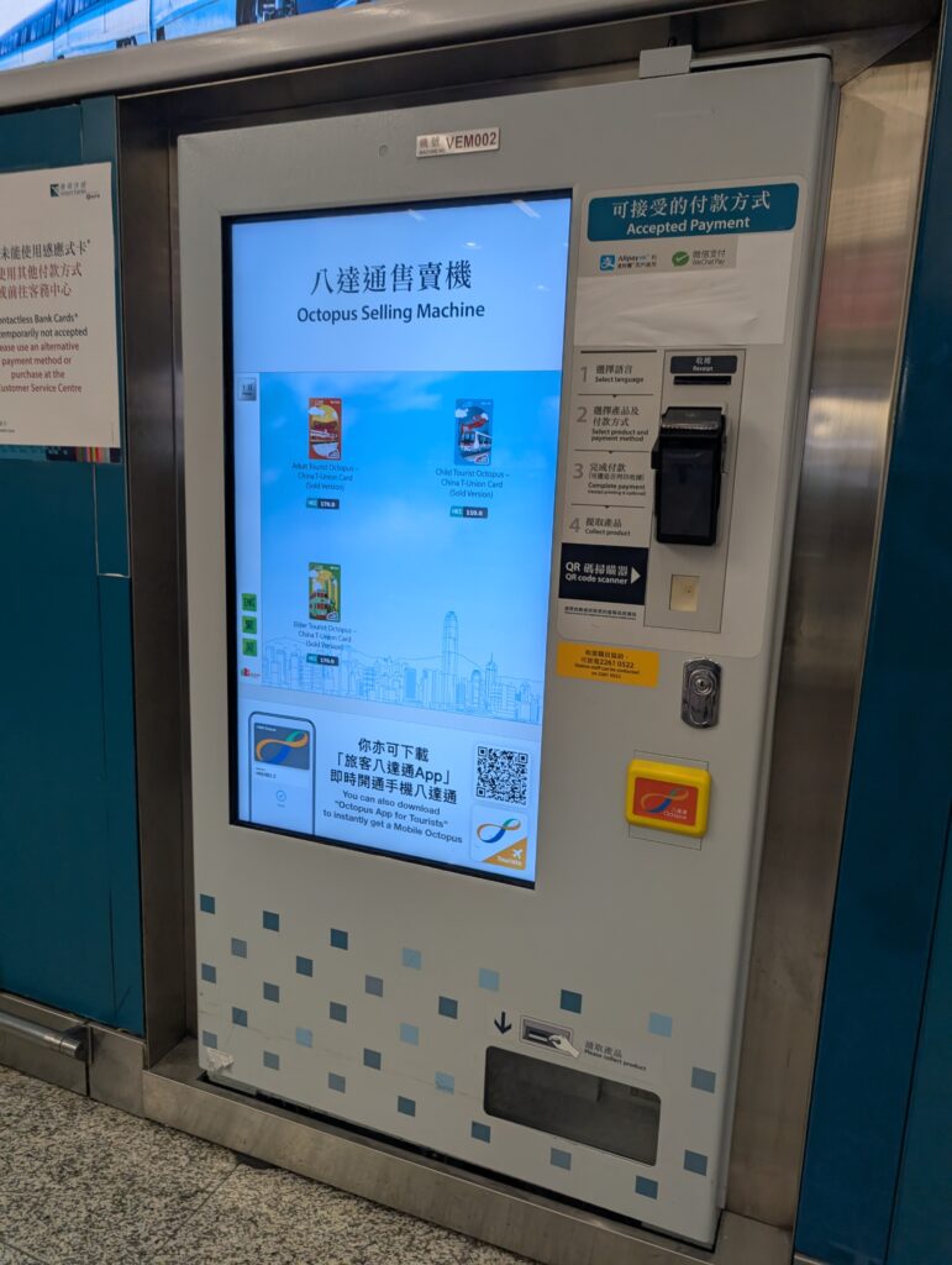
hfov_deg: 56.9
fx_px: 878
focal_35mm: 24
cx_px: 476
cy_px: 632
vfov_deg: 71.5
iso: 72
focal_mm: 6.9
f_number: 1.68
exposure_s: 1/100
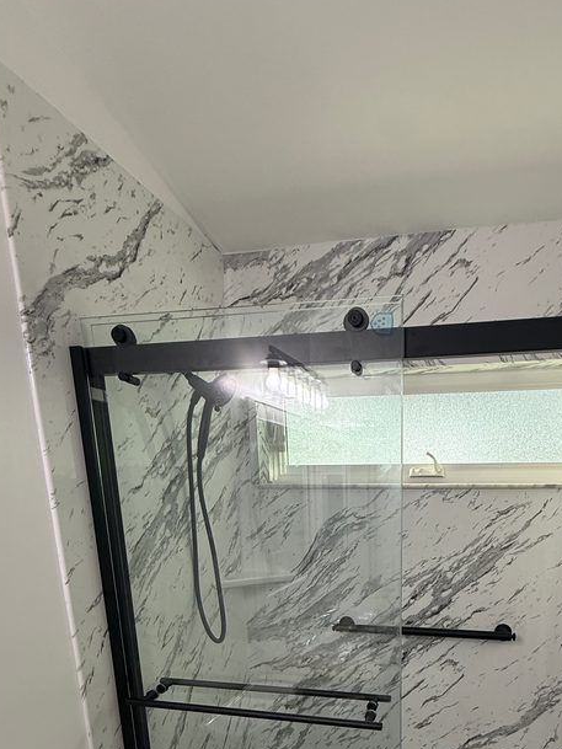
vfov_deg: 66.9
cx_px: 389
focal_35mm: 23
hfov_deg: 57.2
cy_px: 601
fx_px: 498
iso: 100
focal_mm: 2.22
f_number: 2.2
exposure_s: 1/120
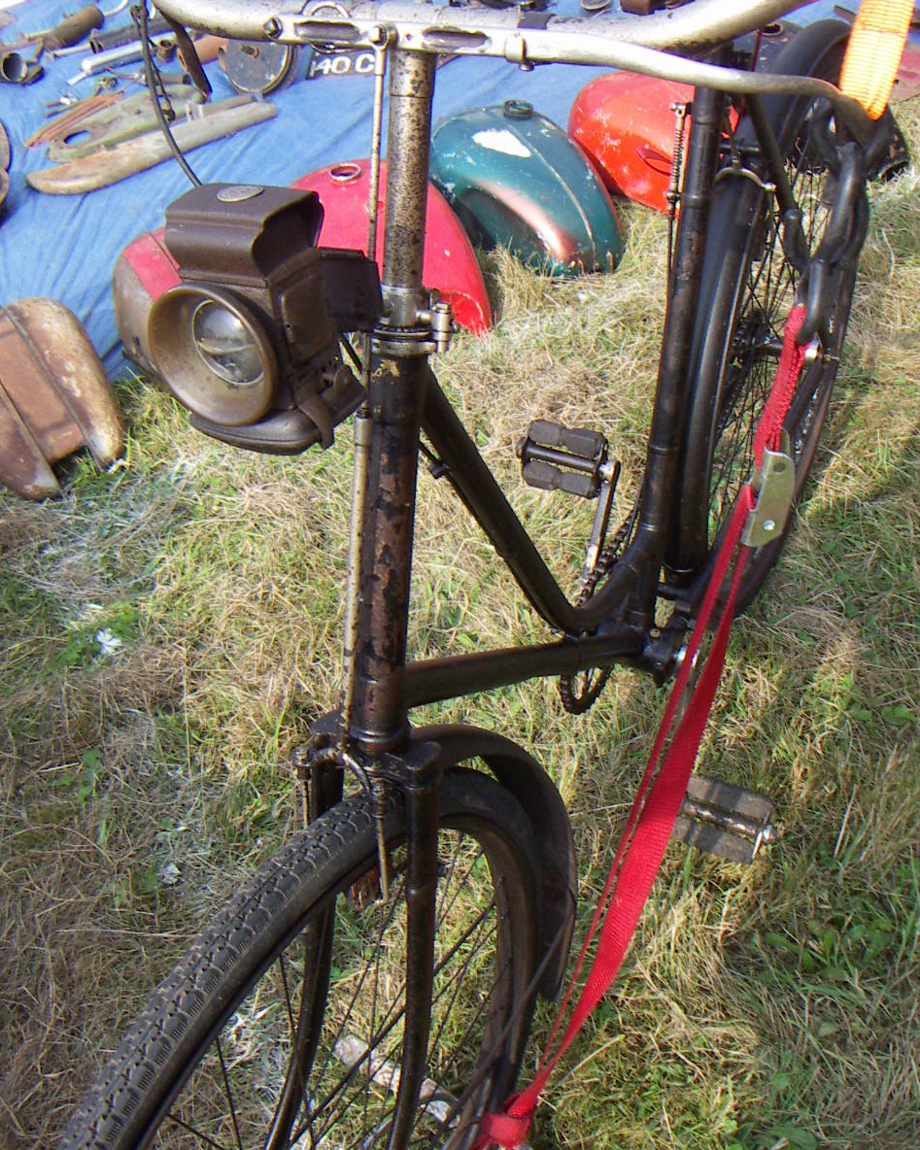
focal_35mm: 38
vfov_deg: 47.9
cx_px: 465
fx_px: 1294
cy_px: 533
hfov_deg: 39.2
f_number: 6.7
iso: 100
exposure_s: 1/200
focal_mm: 4.7
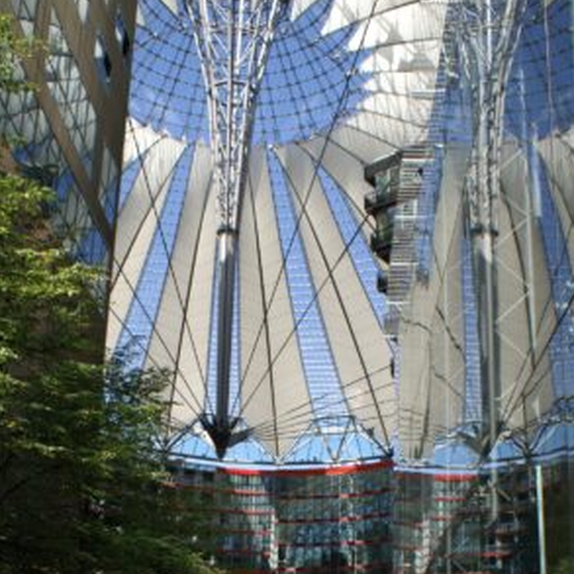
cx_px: 264
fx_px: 882
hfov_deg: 36.0
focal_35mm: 47
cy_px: 513
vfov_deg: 34.1
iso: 100
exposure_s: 1/80
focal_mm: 18
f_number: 9
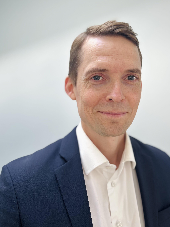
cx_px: 101
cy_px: 108
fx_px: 223
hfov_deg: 41.6
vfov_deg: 53.9
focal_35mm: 34
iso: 80
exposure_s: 1/100
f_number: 1.5
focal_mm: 5.7
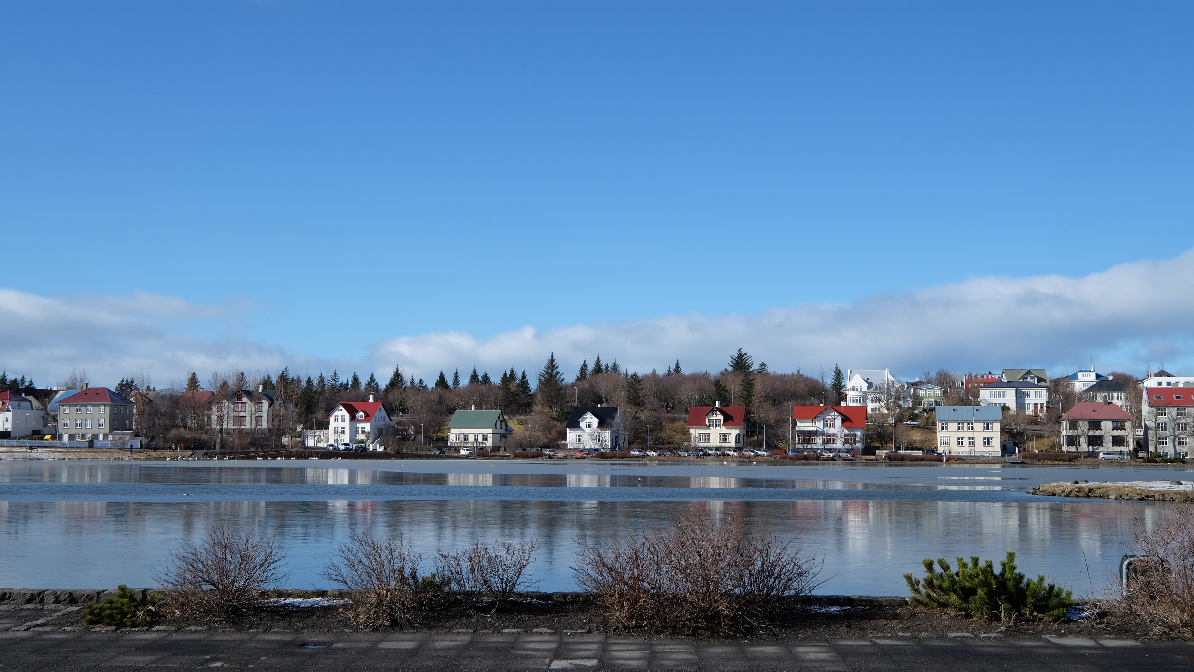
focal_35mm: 38
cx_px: 600
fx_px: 1203
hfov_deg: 52.8
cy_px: 357
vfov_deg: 31.2
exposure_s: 1/400
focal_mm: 24
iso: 200
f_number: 9
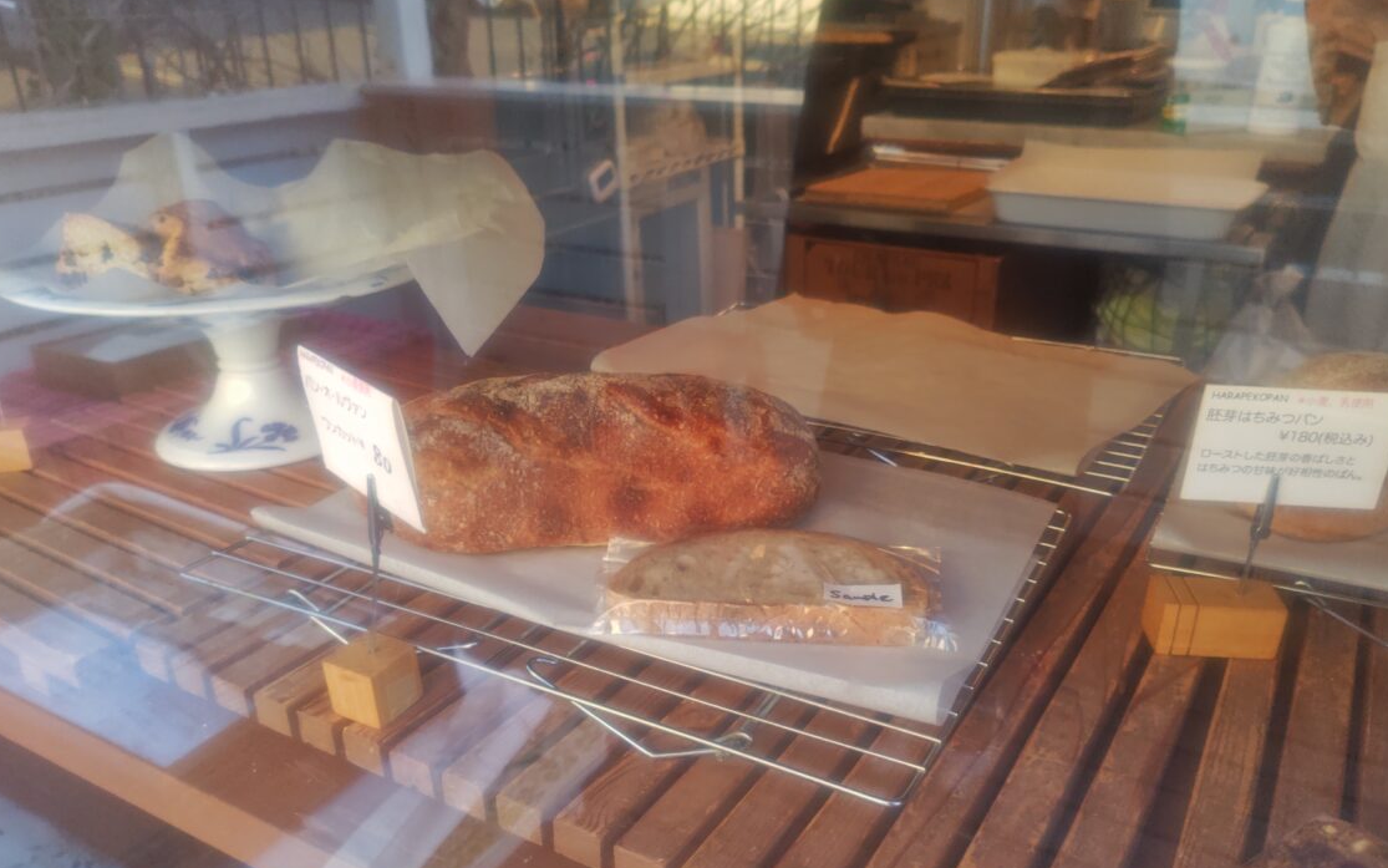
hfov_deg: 66.4
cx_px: 746
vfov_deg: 44.4
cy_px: 507
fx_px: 1059
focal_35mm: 28
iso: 191
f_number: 1.9
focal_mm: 5.56
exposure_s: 1/60
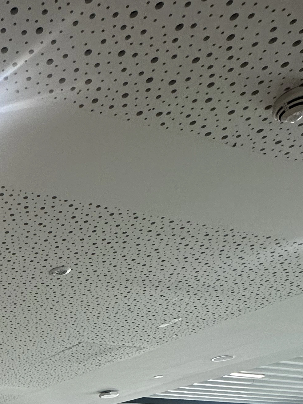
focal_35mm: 43
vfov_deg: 32.7
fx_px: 502
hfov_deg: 27.0
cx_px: -113
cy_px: 526
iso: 160
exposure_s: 1/120
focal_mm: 2.22
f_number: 2.2
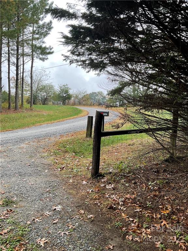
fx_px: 210
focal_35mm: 29
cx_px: 94
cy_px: 126
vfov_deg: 61.7
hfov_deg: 48.2
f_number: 1.8
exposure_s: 1/132
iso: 16
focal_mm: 3
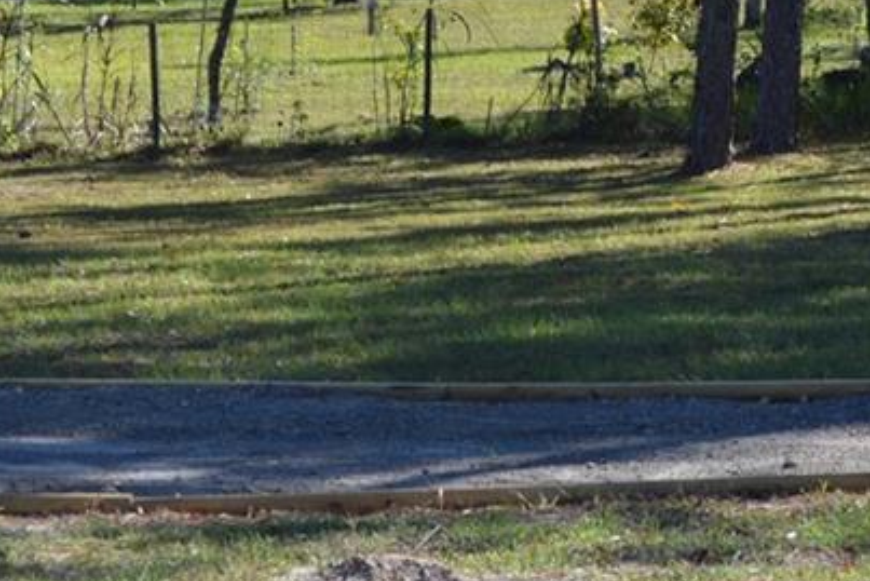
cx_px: 602
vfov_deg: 6.1
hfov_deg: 9.1
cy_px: -87
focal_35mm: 226
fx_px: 5463
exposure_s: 1/200
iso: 100
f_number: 7.1
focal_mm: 38
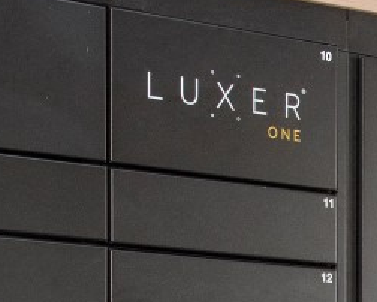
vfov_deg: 6.6
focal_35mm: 229
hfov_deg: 8.2
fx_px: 2557
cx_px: 639
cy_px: 555
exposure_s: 1/40
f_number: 10
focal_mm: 38
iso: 800
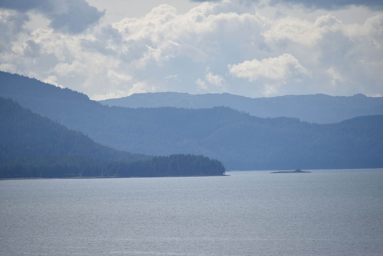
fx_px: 3202
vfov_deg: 4.6
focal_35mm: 301
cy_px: 128
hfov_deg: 6.8
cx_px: 192
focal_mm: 300
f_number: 7.1
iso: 100
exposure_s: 1/640
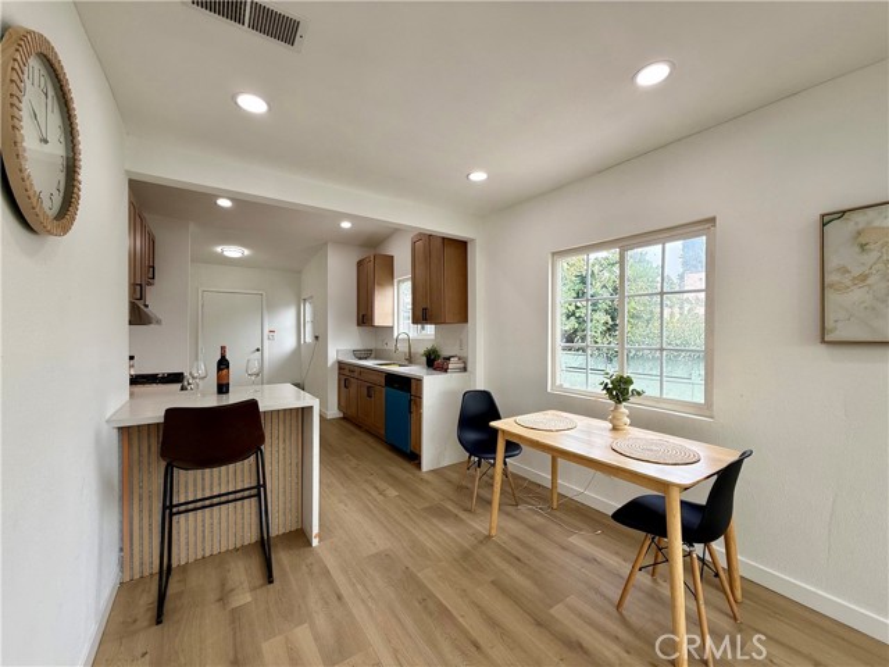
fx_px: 360
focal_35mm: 14
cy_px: 334
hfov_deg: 102.1
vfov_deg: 85.7
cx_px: 444
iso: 50
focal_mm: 2.22
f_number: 2.2
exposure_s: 1/132
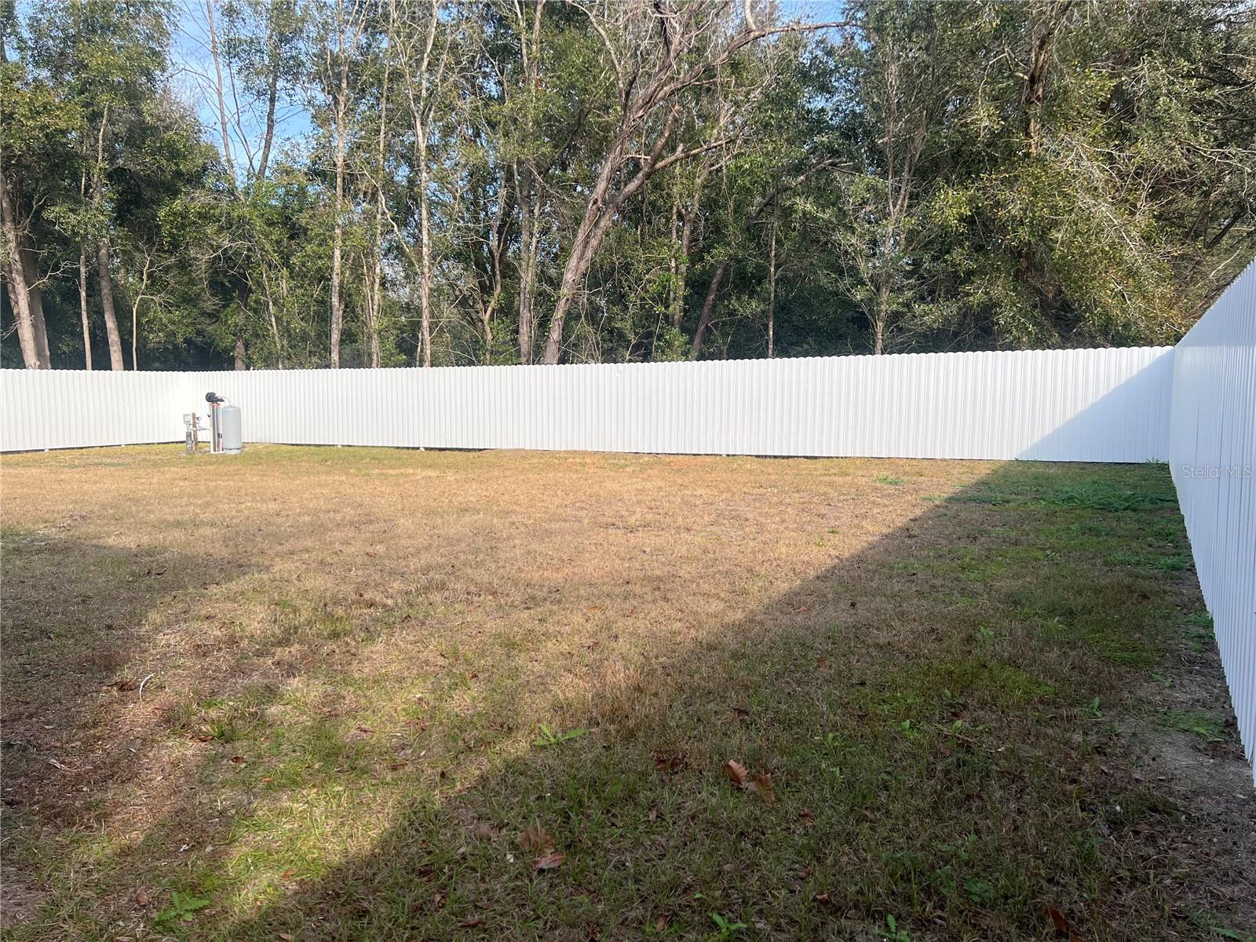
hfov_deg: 67.3
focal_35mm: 26
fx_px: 943
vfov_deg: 53.1
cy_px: 471
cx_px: 628
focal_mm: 5.7
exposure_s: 1/1901
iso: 50
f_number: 1.5
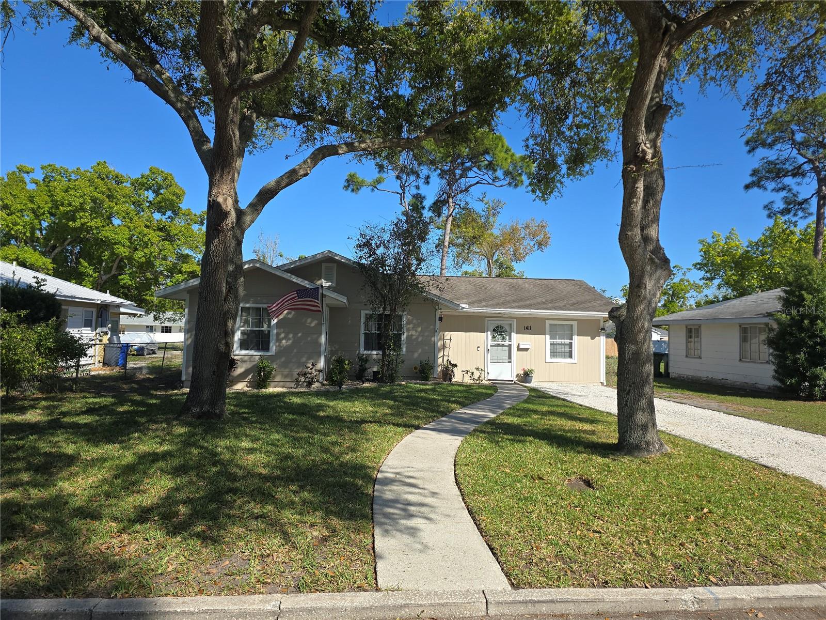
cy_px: 310
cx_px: 413
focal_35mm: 23
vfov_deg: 58.9
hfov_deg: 73.9
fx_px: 549
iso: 12
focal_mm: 6.3
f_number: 1.7
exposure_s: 1/692
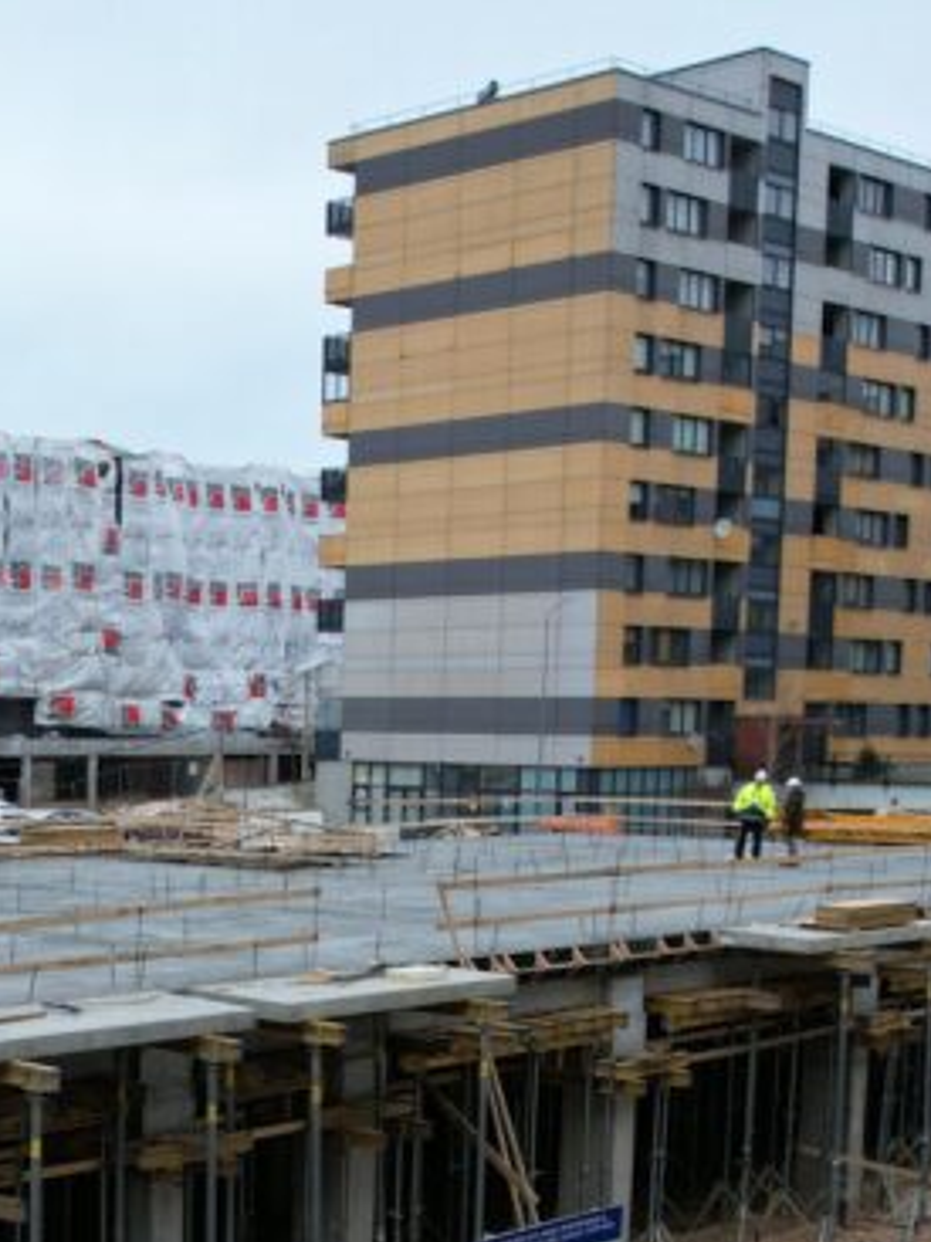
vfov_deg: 31.6
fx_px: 2117
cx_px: -34
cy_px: 1044
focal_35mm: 59
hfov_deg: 23.6
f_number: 2.8
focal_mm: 8.38
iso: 100
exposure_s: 1/120
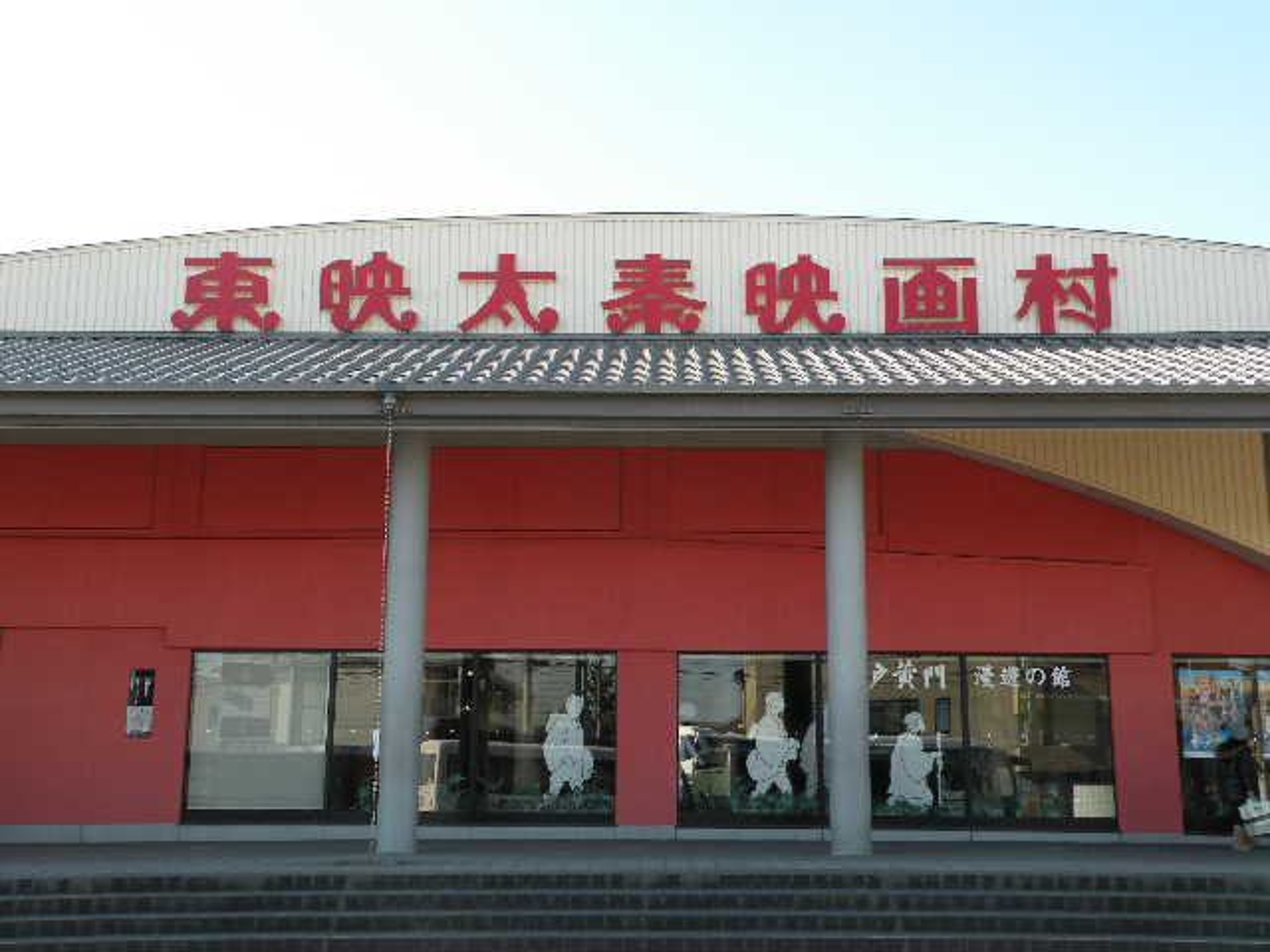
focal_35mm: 42
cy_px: 476
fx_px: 1541
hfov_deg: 44.8
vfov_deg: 34.3
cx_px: 635
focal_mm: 7.4
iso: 64
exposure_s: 1/131
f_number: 4.5
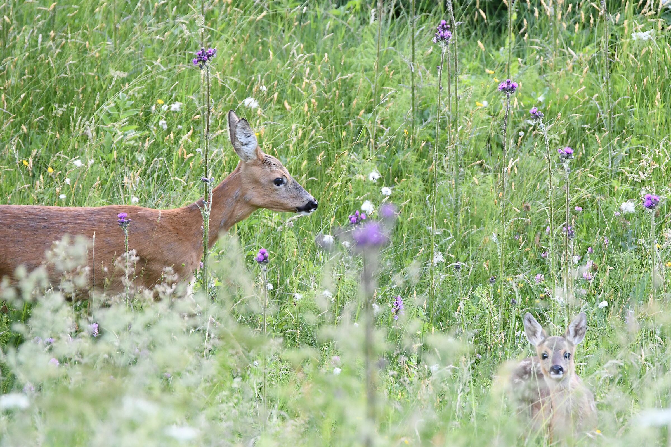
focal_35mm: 690
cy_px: 224
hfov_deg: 3.0
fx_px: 12860
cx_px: 336
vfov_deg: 2.0
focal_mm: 460
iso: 4000
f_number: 7.1
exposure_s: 1/500
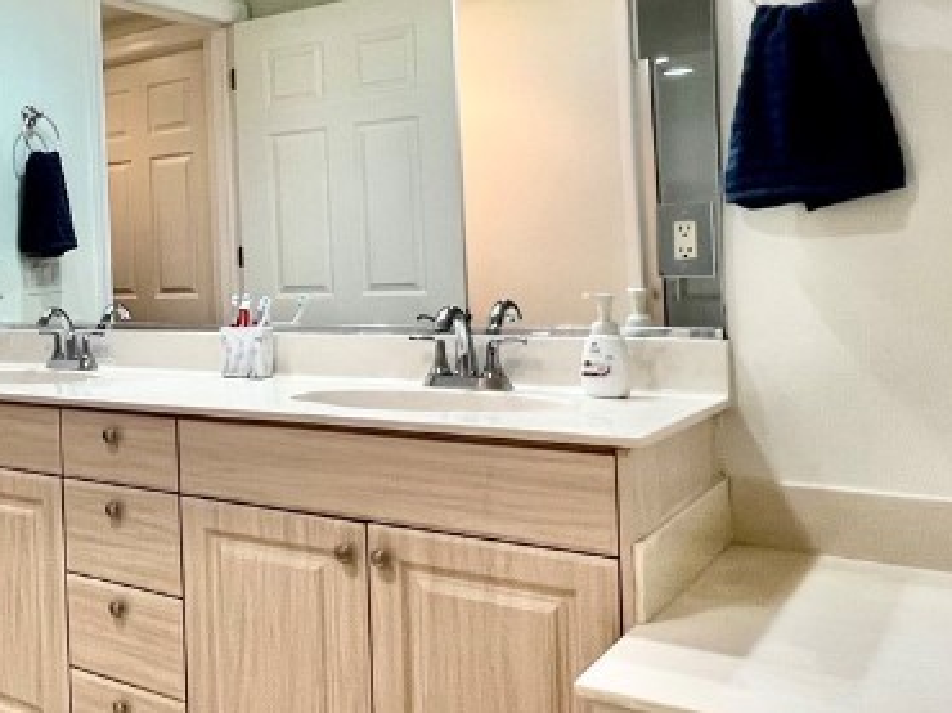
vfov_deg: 39.4
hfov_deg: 44.3
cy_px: 283
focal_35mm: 36
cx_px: 13
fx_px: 989
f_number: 1.8
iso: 200
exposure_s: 1/120
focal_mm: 1.57
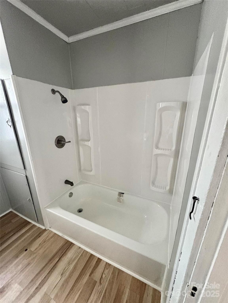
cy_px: 152
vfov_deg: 102.1
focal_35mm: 14
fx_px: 123
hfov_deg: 85.7
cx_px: 114
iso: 640
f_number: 2.2
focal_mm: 2.22
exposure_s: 1/60
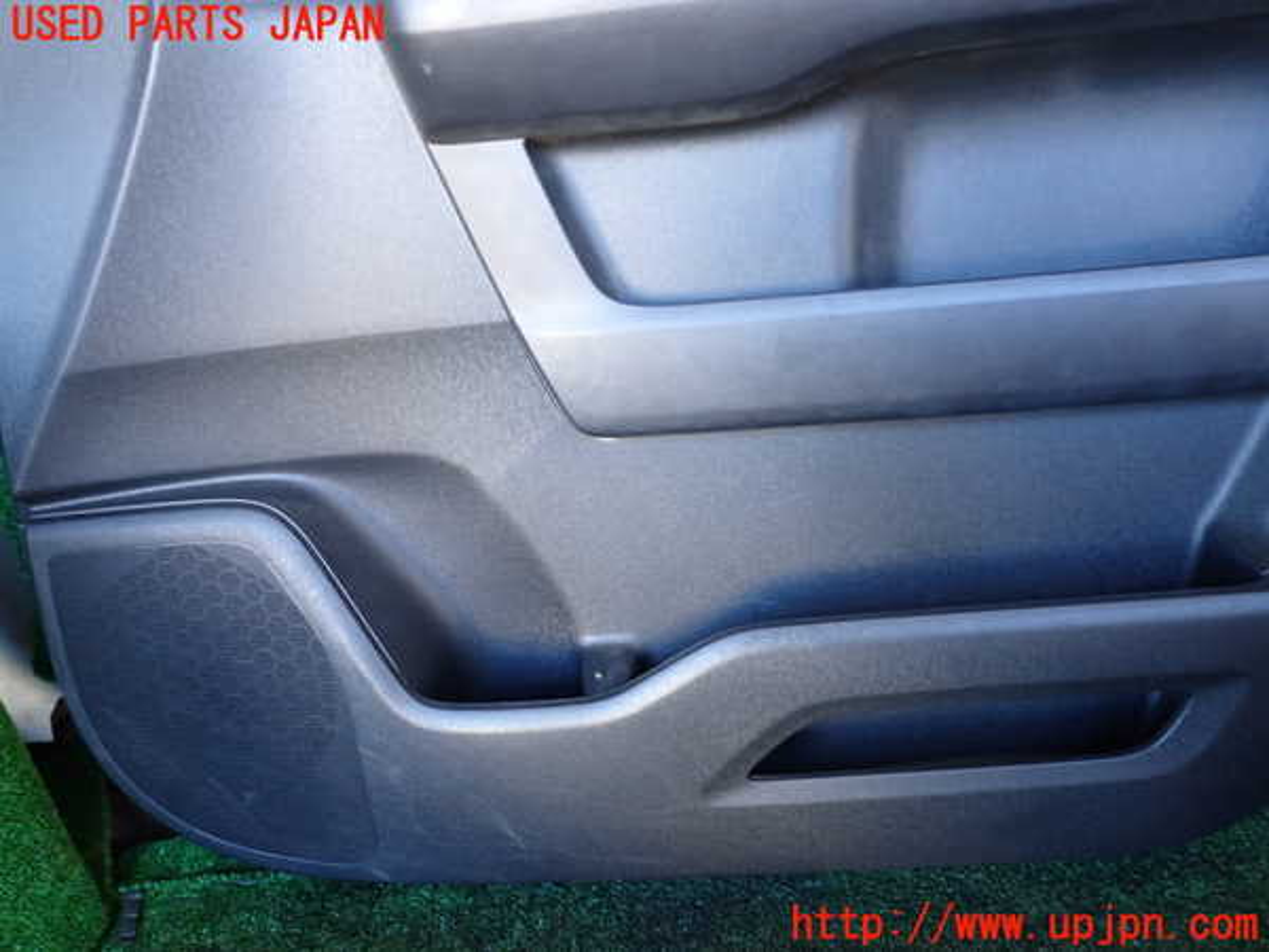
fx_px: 1100
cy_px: 476
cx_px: 634
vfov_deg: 46.8
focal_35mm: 30
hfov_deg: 60.0
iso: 320
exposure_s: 1/30
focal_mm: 5.4
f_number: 2.3
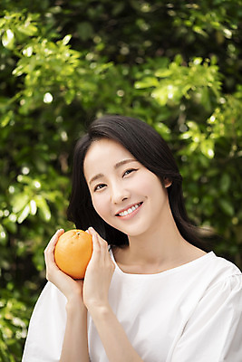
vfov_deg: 19.4
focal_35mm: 105
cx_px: 121
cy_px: 181
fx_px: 1058
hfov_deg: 13.1
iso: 100
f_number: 4
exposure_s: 1/400
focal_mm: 105
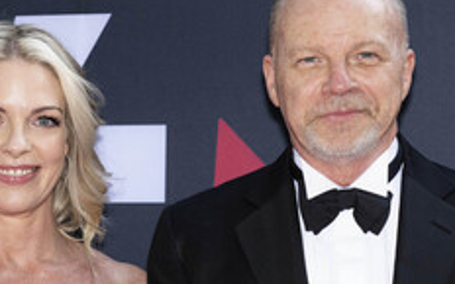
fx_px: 1228
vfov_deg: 13.1
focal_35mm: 99
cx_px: 213
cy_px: 235
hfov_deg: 21.0
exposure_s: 1/200
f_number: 5.6
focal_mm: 50
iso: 800
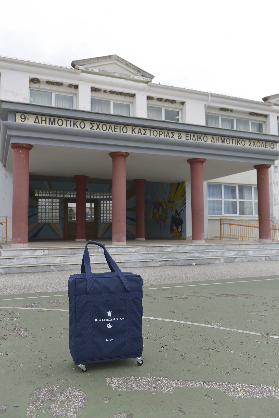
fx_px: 372
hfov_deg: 41.1
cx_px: 140
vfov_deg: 58.7
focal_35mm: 32
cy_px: 209
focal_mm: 32
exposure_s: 1/320
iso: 100
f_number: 3.5
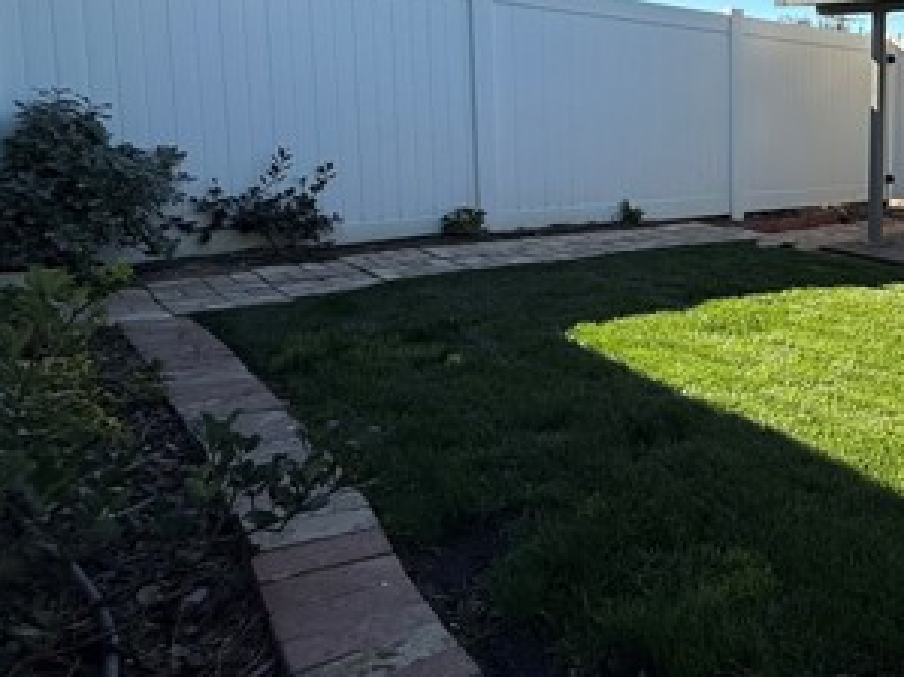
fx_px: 783
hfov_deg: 48.1
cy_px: 178
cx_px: 928
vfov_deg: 45.3
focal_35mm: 30
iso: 50
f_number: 2.2
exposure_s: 1/901
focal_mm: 2.22
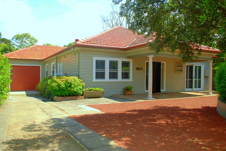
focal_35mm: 30
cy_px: 76
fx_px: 188
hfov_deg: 61.9
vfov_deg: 43.7
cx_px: 113
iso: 100
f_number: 4.5
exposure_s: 1/200
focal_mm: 20
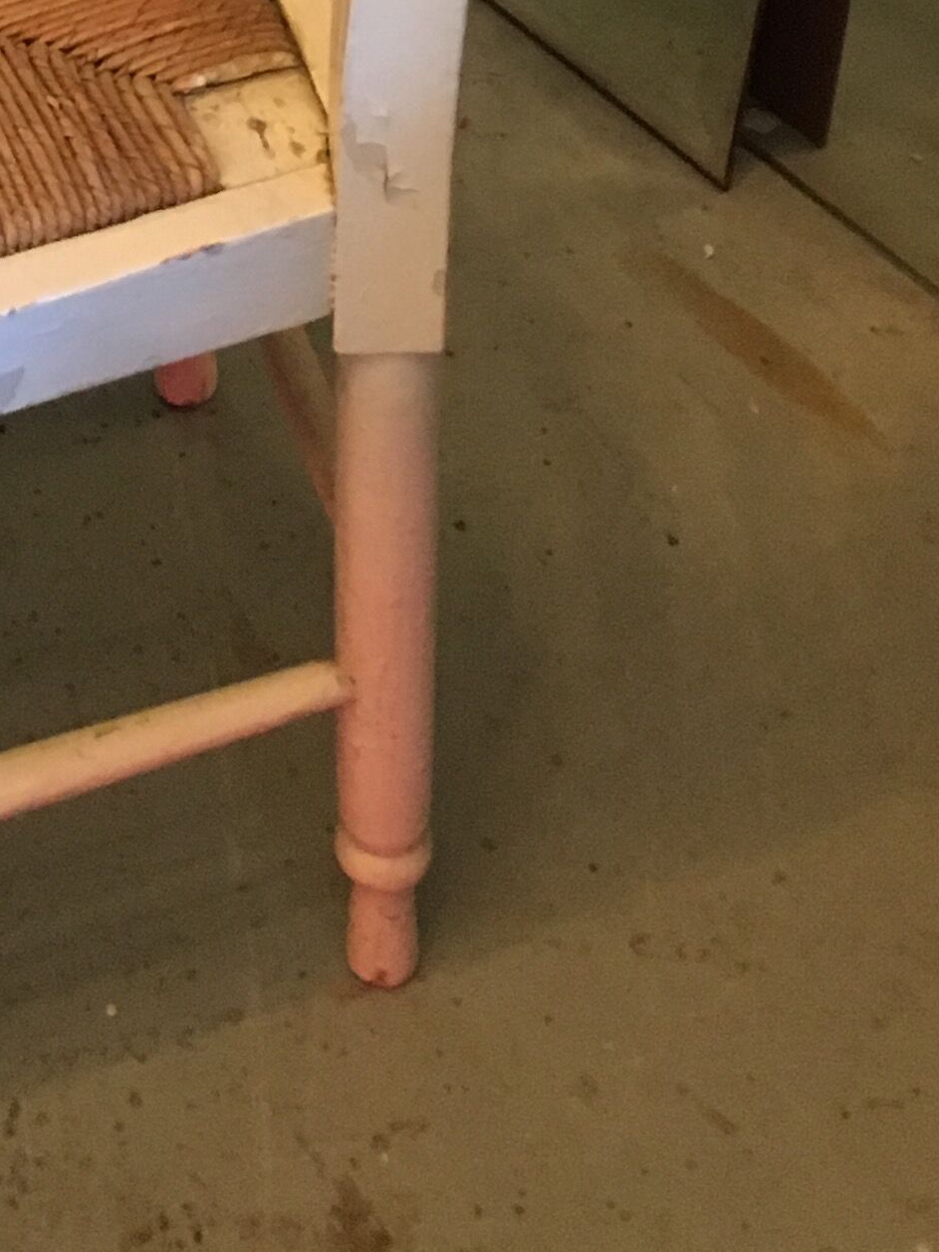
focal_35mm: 93
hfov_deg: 15.6
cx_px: -7
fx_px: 3363
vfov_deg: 18.8
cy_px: -576
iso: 200
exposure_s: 1/20
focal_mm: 4.15
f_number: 2.2
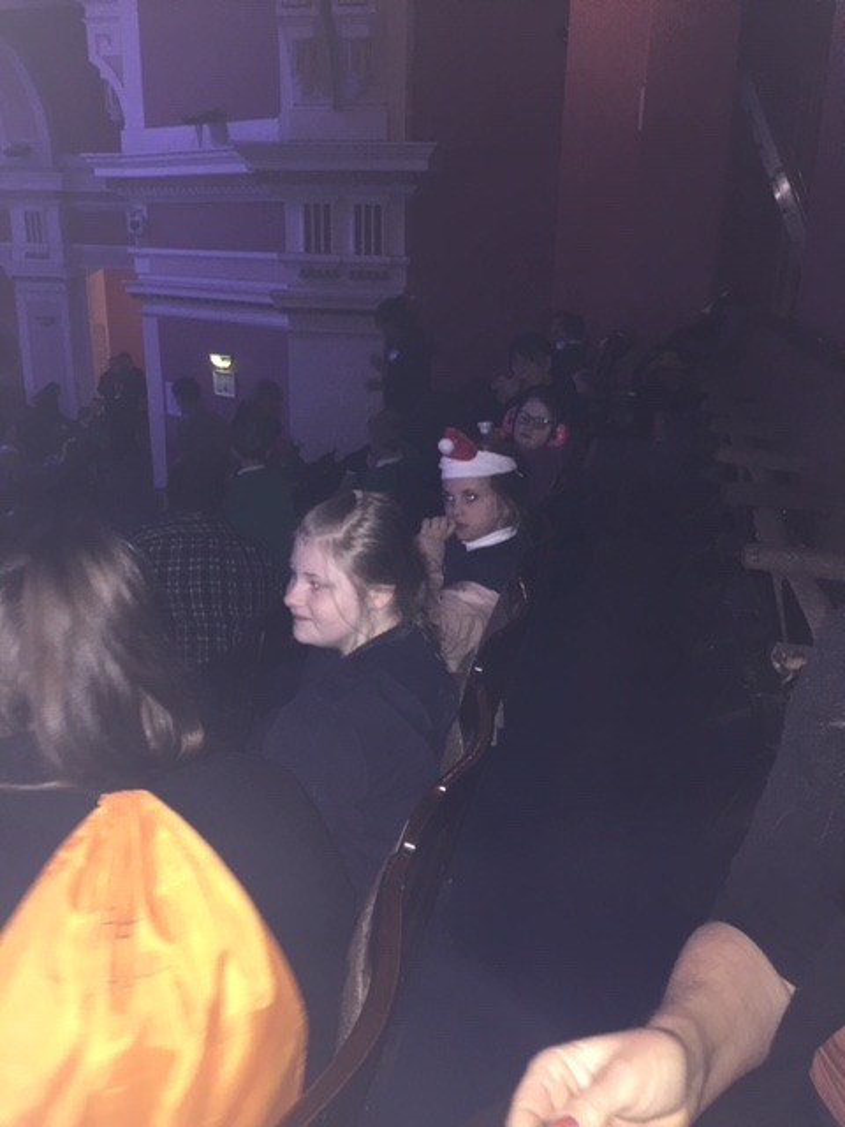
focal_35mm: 29
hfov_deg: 48.2
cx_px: 422
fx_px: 944
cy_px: 564
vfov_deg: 61.7
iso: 160
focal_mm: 4.15
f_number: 2.2
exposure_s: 1/17
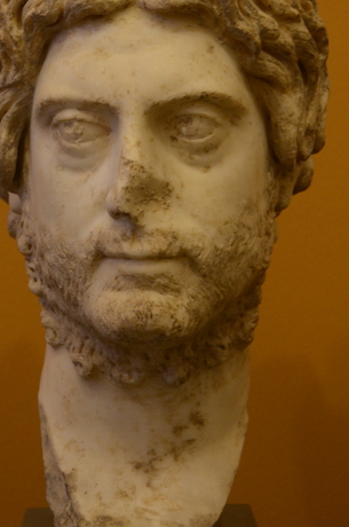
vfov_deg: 19.6
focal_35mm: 104
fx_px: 1518
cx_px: 142
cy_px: 191
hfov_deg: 13.1
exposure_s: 1/10
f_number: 4.5
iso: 1250
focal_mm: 48
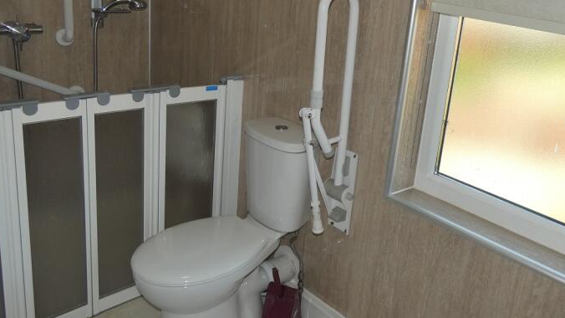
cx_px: 354
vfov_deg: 35.4
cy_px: 120
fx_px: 494
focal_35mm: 33
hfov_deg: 58.7
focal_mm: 3.6
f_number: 2.8
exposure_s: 1/160
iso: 80
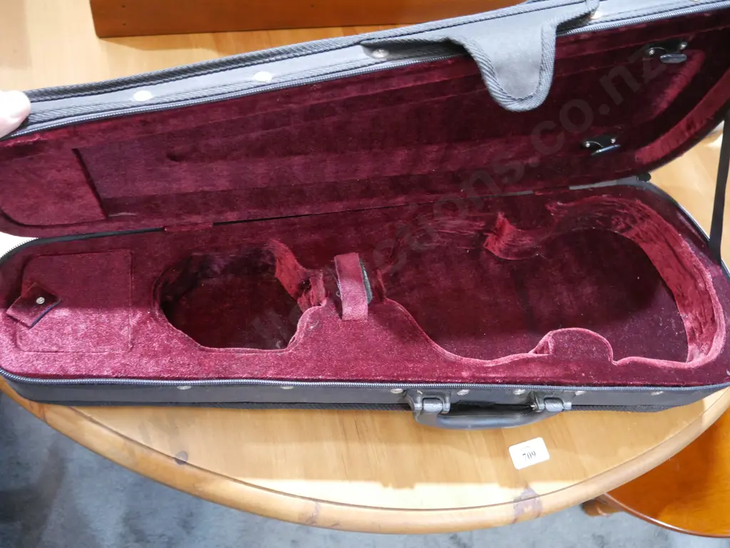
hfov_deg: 63.4
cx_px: 365
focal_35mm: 28
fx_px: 591
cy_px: 274
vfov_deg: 49.8
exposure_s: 1/50
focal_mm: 14
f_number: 3.5
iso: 3200
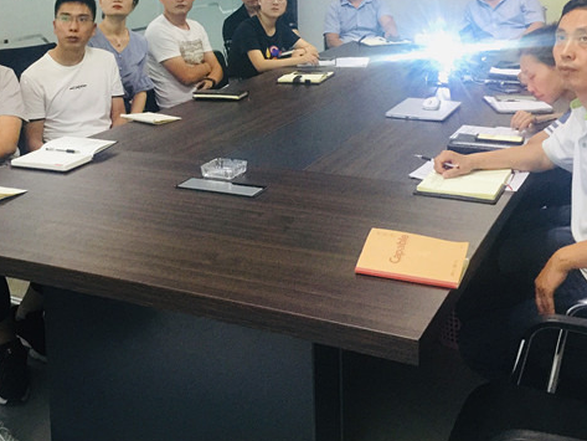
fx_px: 831
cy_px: 76
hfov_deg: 38.7
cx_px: 232
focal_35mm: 49
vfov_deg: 28.9
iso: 160
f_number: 2.2
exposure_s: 1/17
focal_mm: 4.15
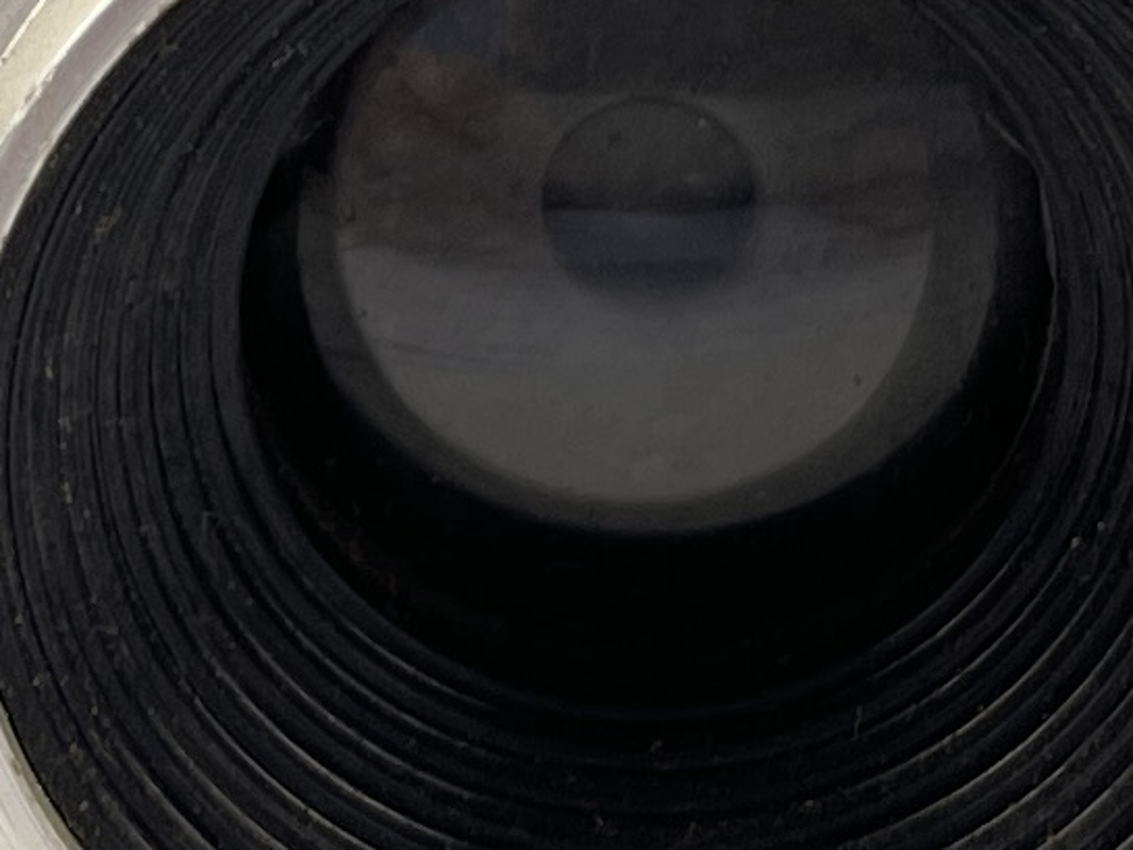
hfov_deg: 10.7
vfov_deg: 7.9
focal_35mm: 185
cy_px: -445
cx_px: 335
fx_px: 6056
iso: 32
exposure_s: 1/114
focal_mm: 5.1
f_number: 1.6
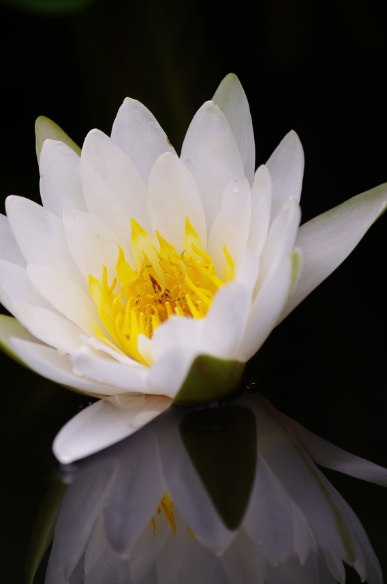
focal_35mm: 341
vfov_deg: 6.1
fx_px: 5516
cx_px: 163
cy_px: 308
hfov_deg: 4.0
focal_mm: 190
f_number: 6.3
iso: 200
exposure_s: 1/250
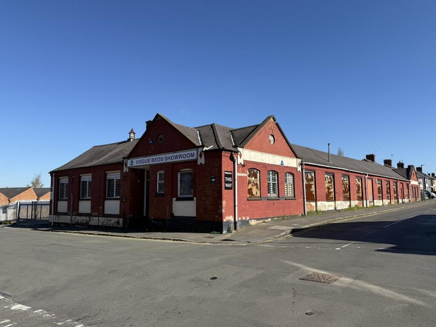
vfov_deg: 56.8
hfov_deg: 71.6
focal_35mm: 24
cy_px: 164
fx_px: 302
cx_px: 218
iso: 80
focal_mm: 6.76
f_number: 1.78
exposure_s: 1/3953
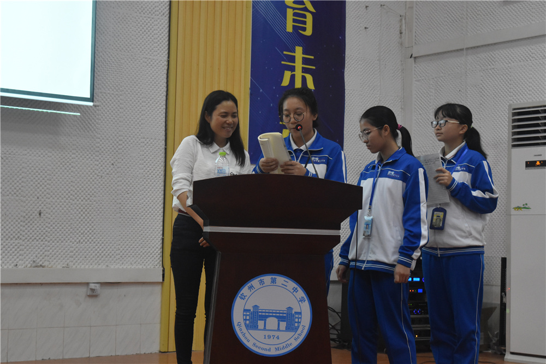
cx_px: 273
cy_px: 182
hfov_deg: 28.1
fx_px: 1092
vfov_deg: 18.9
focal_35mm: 72
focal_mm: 48
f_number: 5.3
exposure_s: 1/60
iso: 2500
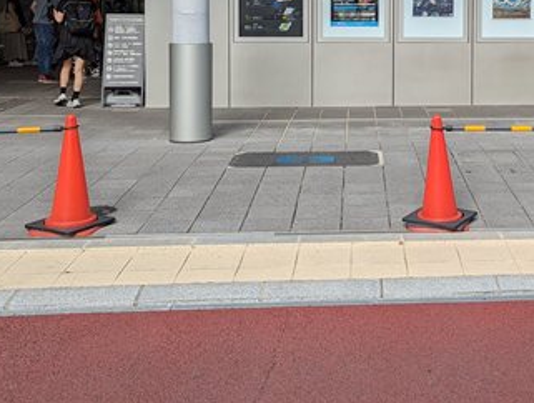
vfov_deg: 24.6
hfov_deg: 32.2
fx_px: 896
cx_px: 437
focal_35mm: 58
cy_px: 40
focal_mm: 6.81
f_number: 1.85
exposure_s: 1/1068
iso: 36
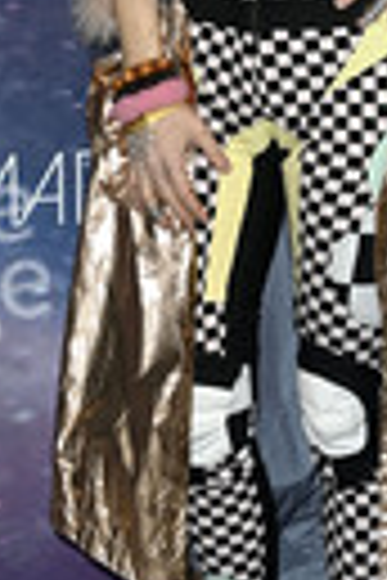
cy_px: 67
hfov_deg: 8.0
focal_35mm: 171
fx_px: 2757
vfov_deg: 11.9
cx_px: 310
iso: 500
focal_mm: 55
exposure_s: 1/250
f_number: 6.3
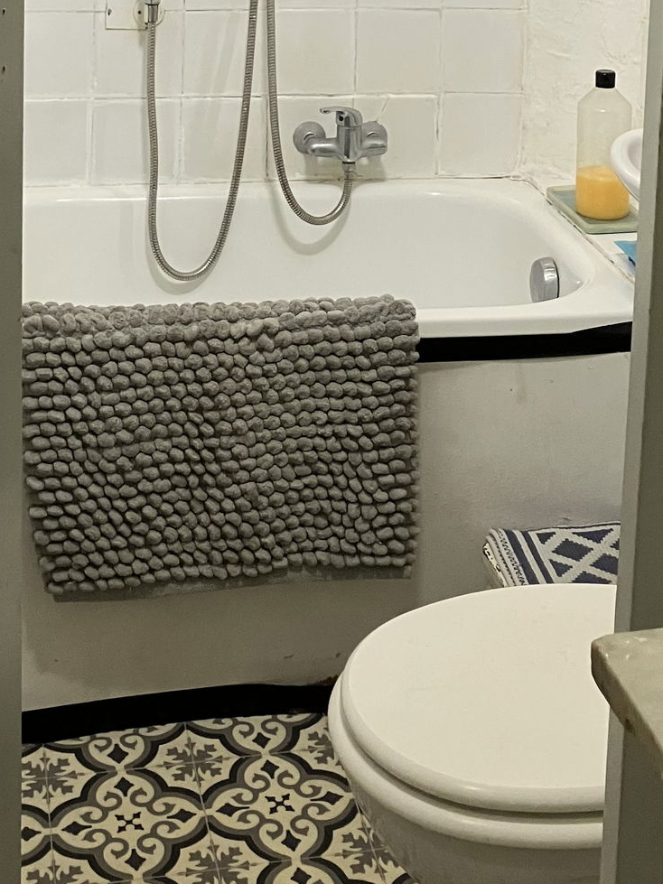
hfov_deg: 24.0
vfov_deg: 29.2
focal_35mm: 61
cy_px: -42
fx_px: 1558
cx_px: 258
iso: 200
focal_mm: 3.99
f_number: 1.8
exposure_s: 1/60
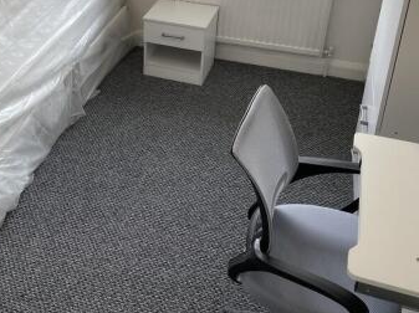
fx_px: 544
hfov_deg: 41.3
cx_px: 125
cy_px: 49
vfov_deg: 31.1
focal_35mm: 45
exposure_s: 1/100
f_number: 1.6
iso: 50
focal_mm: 4.2
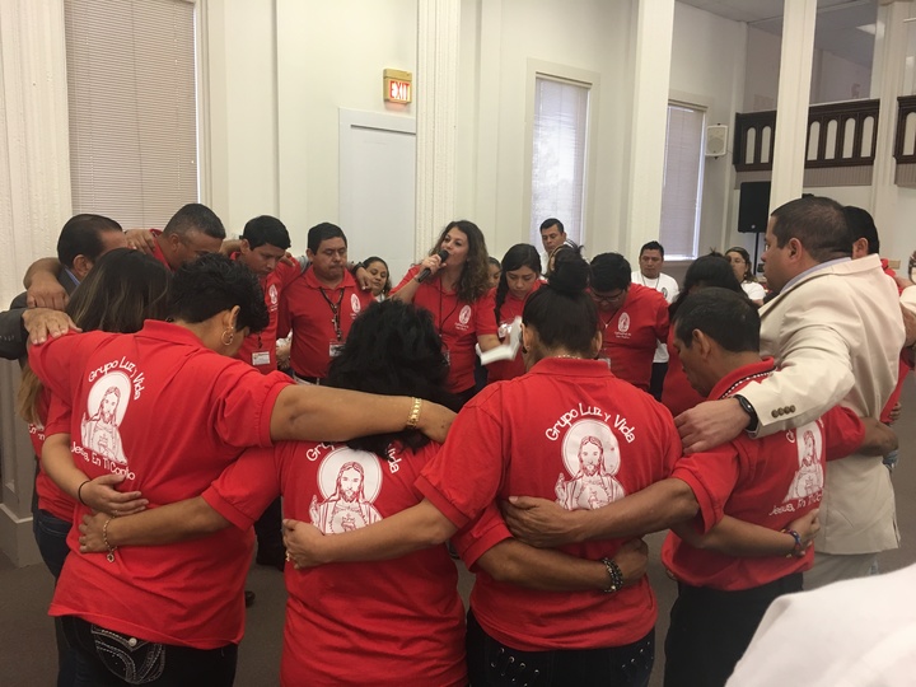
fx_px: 767
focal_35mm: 29
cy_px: 344
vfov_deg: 48.2
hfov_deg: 61.7
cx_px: 458
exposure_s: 1/30
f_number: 2.2
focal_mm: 4.15
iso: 80
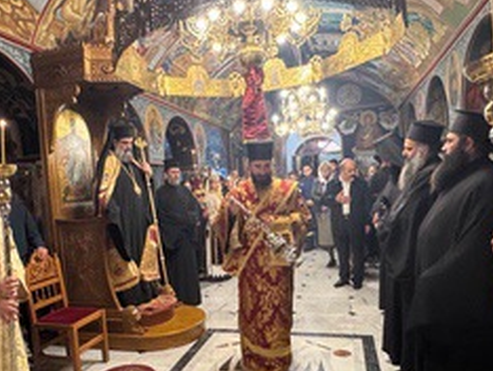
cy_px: 210
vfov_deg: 49.7
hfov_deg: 62.9
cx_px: 200
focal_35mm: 28
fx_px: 399
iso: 1000
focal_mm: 2.22
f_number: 2.2
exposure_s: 1/50
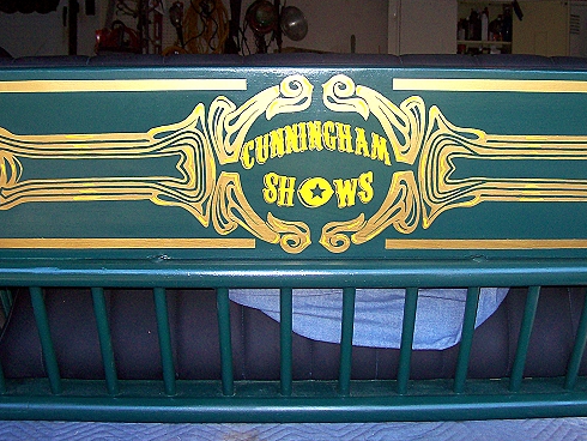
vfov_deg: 30.8
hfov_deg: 40.4
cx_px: 280
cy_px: 174
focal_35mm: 47
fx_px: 797
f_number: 2.7
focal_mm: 6
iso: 80
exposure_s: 1/64
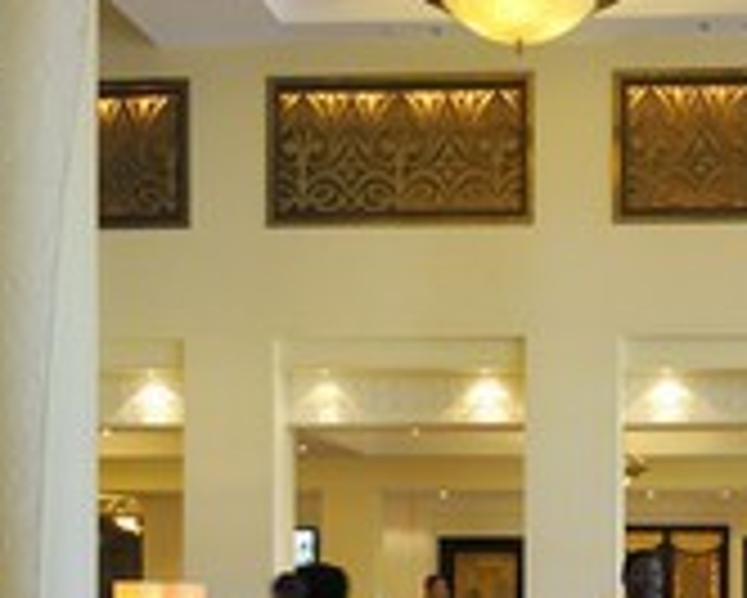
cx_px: 662
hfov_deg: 24.4
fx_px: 1681
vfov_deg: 19.8
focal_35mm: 76
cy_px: 540
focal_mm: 32
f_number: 5.6
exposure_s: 1/20
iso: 1600
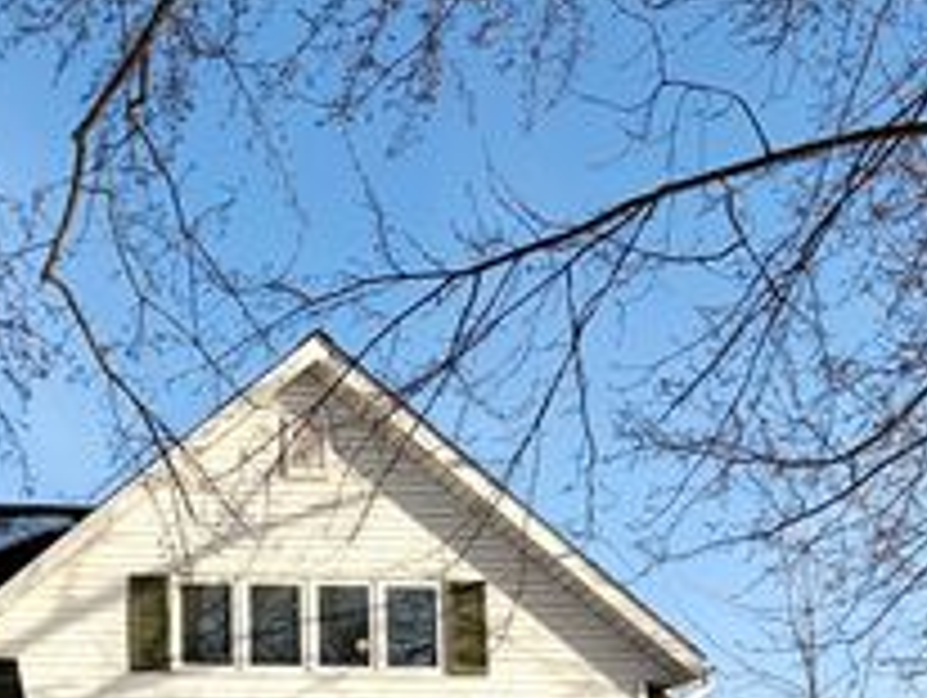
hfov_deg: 28.6
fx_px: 1689
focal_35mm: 63
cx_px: -18
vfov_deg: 21.7
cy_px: 831
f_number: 1.6
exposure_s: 1/3279
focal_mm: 5.96
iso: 50
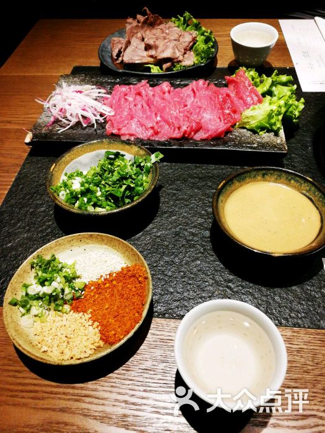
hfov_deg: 51.4
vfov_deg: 65.3
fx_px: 338
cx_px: 162
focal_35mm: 27
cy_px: 216
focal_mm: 3.95
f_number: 2.2
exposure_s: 1/33.3
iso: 200
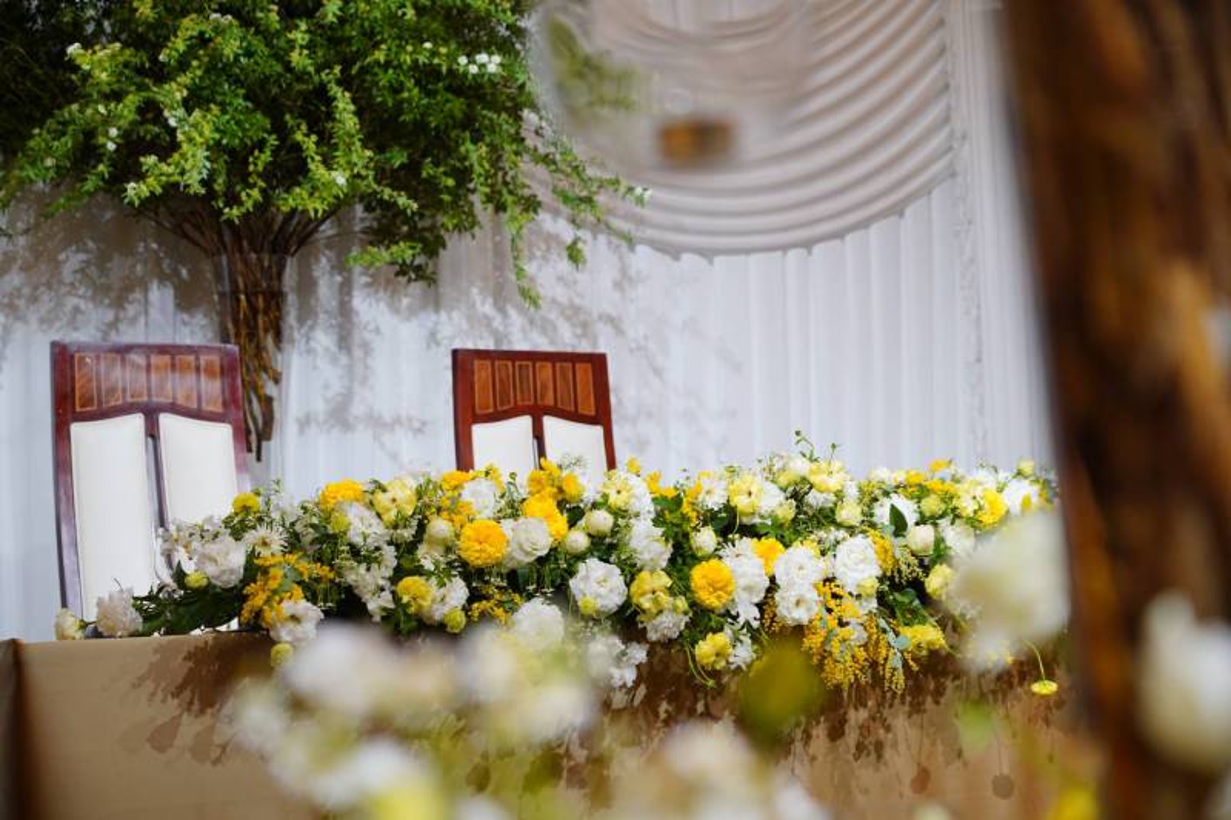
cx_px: 616
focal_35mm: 73
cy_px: 410
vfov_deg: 18.7
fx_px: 2496
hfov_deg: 27.7
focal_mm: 73
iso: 1600
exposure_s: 1/100
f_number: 4.5
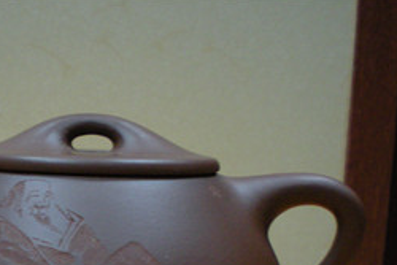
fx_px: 872
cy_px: 293
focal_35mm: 79
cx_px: 100
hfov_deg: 25.4
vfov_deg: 16.8
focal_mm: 6.3
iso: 292
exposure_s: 1/8
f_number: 3.1
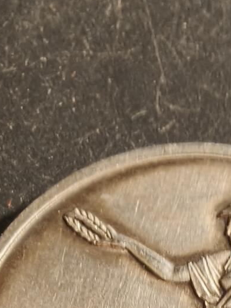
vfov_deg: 22.0
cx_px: 192
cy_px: 412
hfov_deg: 18.5
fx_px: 703
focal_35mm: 79
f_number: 2
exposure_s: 1/50
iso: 160
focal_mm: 2.32
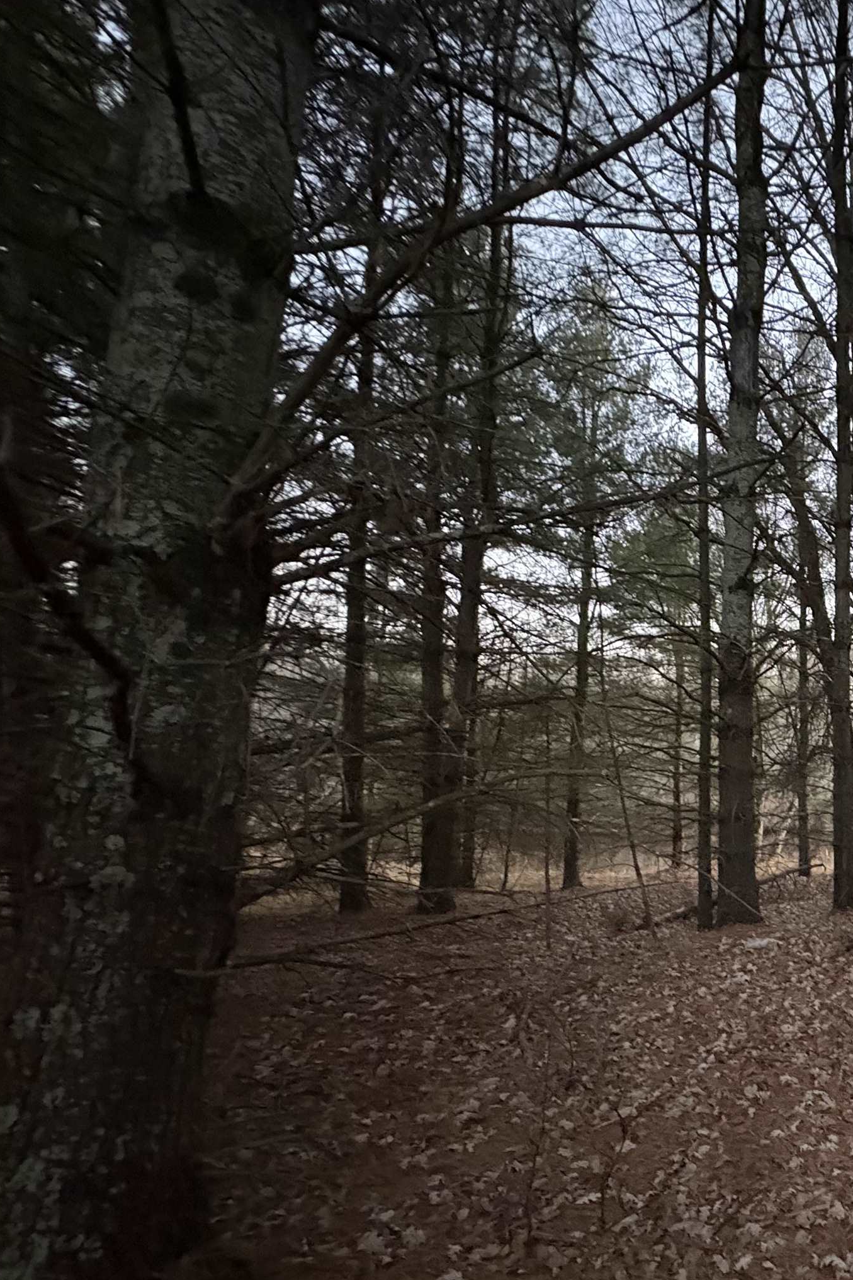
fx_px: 782
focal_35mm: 22
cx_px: 918
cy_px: 712
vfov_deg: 78.3
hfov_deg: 44.8
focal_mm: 2.22
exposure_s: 1/30
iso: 1000
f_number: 2.2
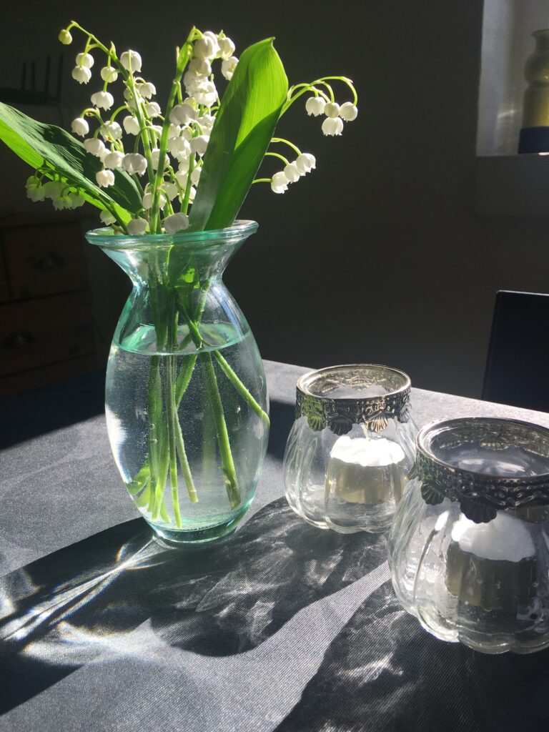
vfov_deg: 61.7
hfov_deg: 48.2
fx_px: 613
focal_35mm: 29
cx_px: 274
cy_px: 366
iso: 25
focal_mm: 4.15
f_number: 2.2
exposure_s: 1/447
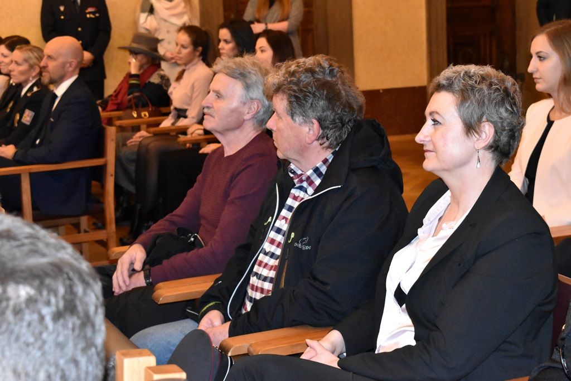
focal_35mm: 75
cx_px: 286
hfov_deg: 27.0
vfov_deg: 18.2
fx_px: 1190
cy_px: 190
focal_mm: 50
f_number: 8
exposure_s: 1/80
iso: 6400
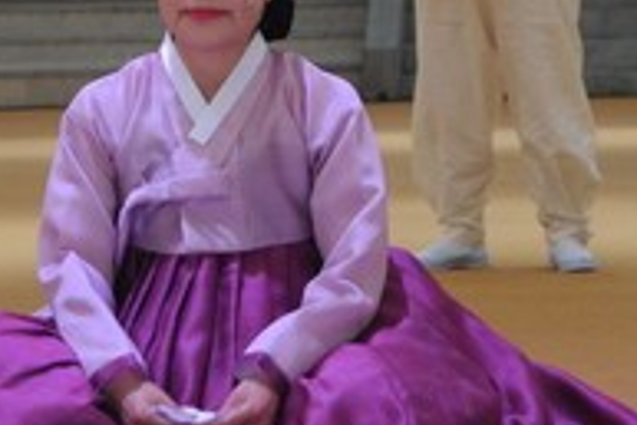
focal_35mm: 210
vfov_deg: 6.5
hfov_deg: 9.8
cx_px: 284
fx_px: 3711
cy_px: -107
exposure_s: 1/50
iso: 200
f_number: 4.5
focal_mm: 45
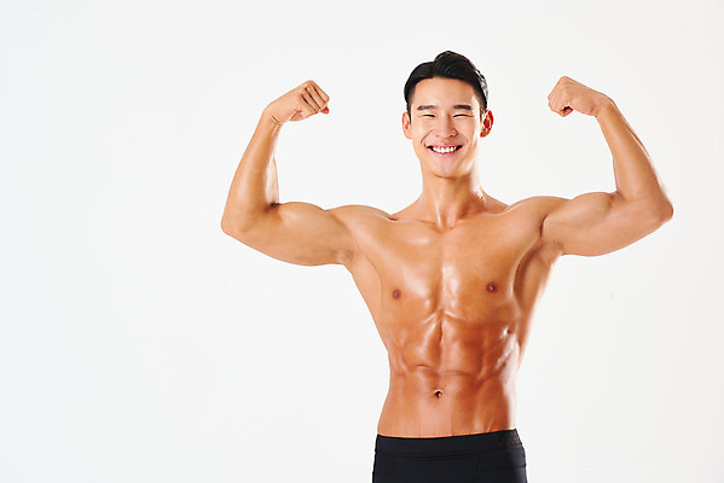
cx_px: 362
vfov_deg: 11.2
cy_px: 242
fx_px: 2455
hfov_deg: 16.8
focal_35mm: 122
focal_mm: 122
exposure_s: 1/125
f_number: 11
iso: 100
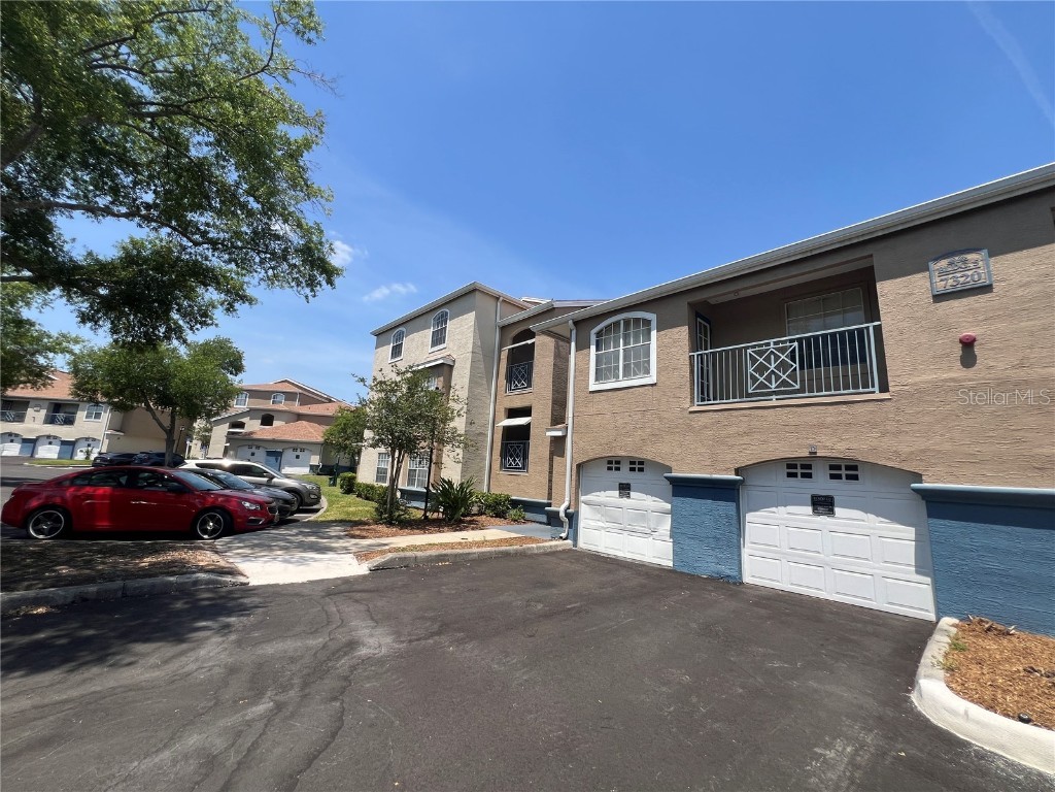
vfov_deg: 89.9
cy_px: 396
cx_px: 528
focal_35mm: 13
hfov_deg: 106.2
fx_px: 396
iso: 32
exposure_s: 1/1815
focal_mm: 1.57
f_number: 1.8
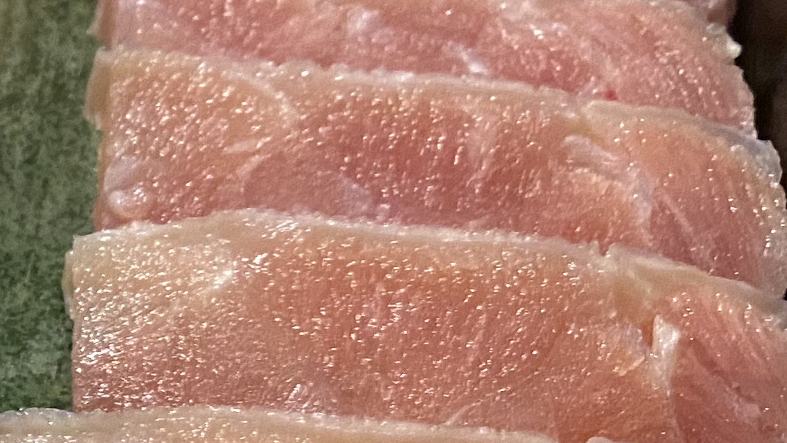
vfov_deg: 12.8
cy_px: 324
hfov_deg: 18.9
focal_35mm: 94
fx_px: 1962
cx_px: -505
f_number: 1.8
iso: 500
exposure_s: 1/49
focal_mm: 4.25
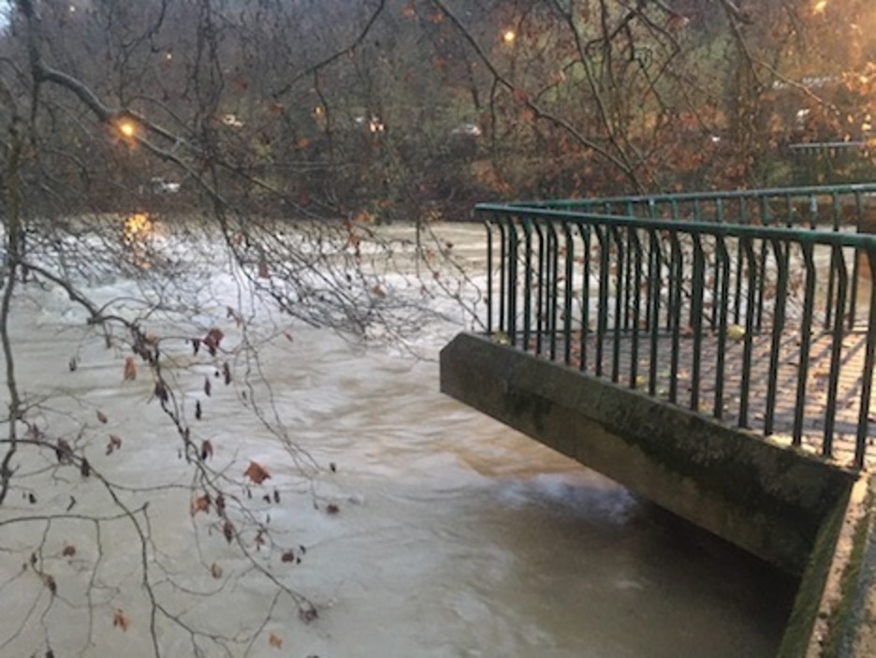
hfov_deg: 61.6
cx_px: 438
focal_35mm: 29
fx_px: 734
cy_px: 329
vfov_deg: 48.3
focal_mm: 4.15
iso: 500
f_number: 2.2
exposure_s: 1/17
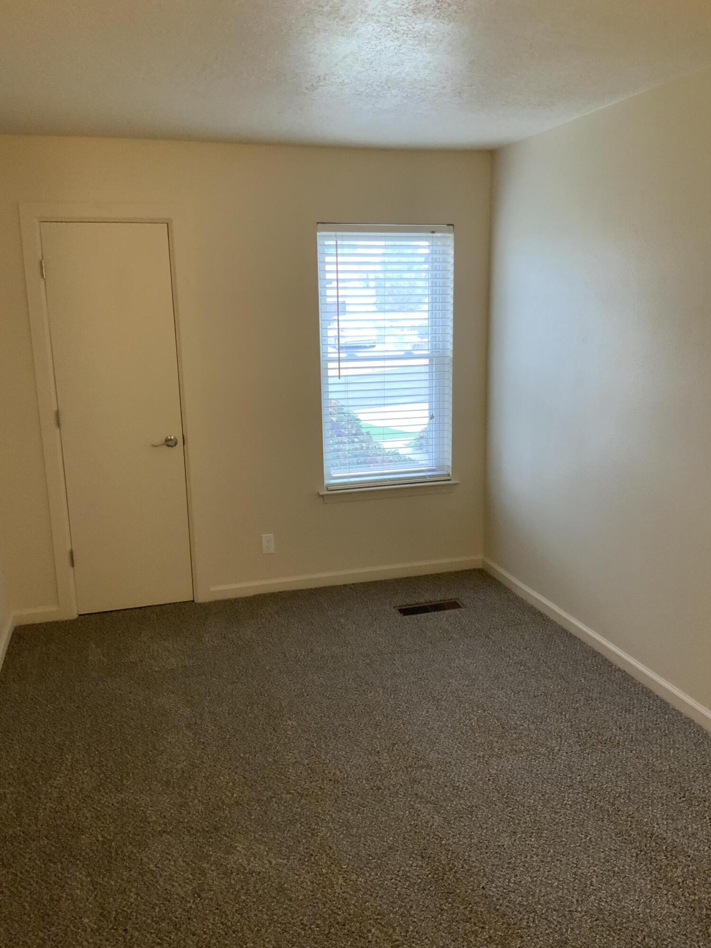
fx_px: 794
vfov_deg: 61.7
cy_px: 474
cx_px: 356
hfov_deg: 48.2
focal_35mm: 29
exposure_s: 1/60
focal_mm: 3
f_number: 1.8
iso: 200
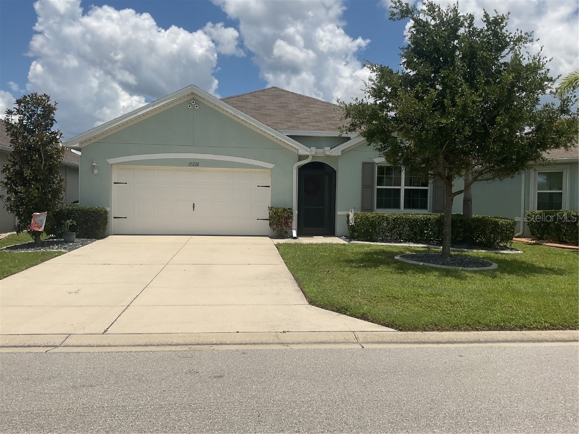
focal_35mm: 29
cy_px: 217
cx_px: 290
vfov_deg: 48.2
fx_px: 485
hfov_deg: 61.7
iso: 16
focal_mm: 3
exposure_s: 1/4785
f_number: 1.8
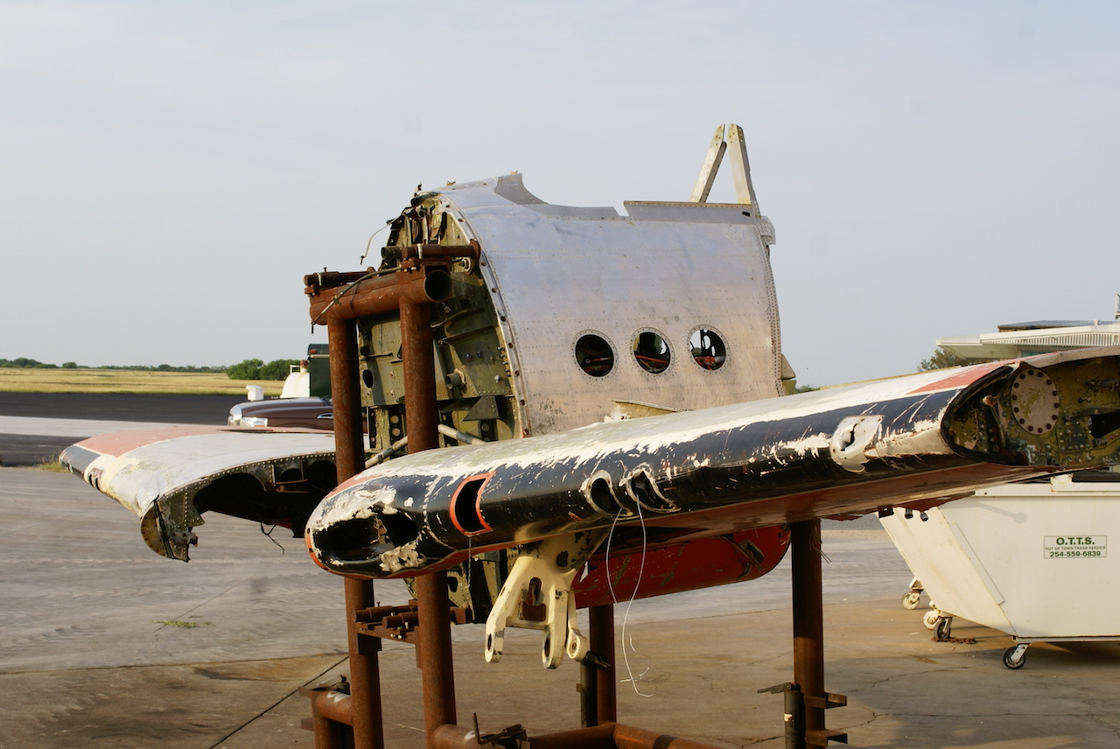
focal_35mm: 52
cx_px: 560
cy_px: 374
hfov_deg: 37.8
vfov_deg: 25.8
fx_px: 1635
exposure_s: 1/125
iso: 100
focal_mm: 35
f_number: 9
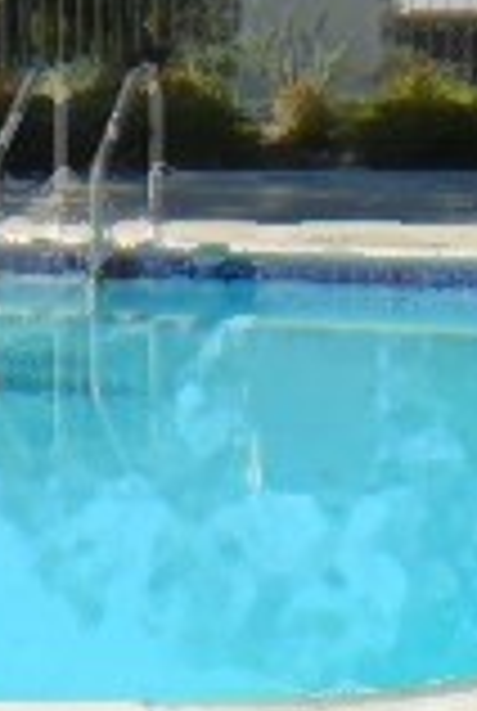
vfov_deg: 9.0
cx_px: -428
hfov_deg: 5.9
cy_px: -9
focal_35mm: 227
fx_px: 4492
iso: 100
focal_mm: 6
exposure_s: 1/250
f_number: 5.6
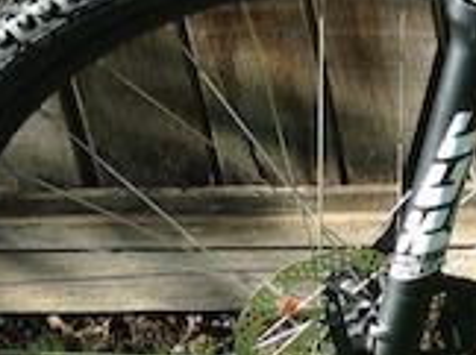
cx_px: 1005
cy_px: 73
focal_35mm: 163
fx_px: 2238
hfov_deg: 10.9
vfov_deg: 9.1
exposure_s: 1/411
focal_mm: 4.12
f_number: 2.4
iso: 50
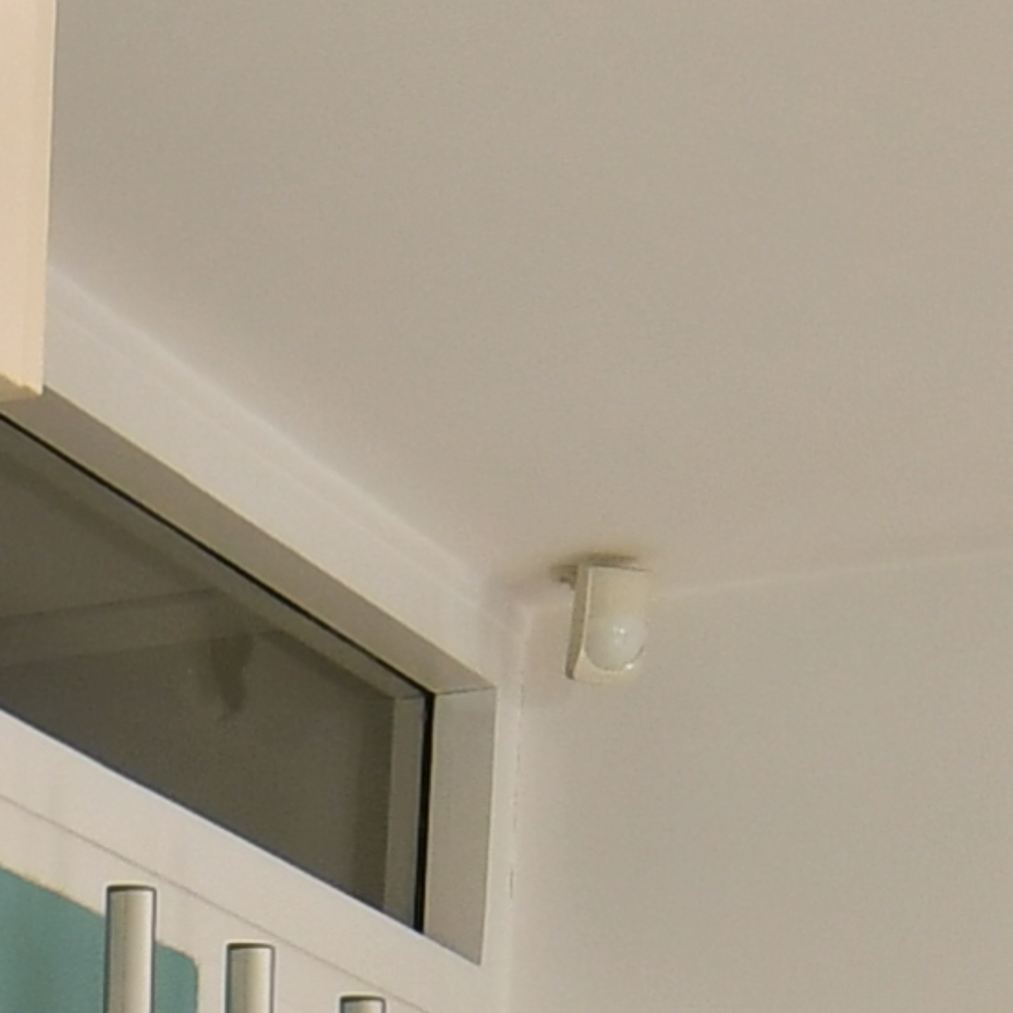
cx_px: -372
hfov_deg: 11.0
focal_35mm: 155
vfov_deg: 10.1
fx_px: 5132
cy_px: 2254
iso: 320
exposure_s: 1/125
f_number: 6.3
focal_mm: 12
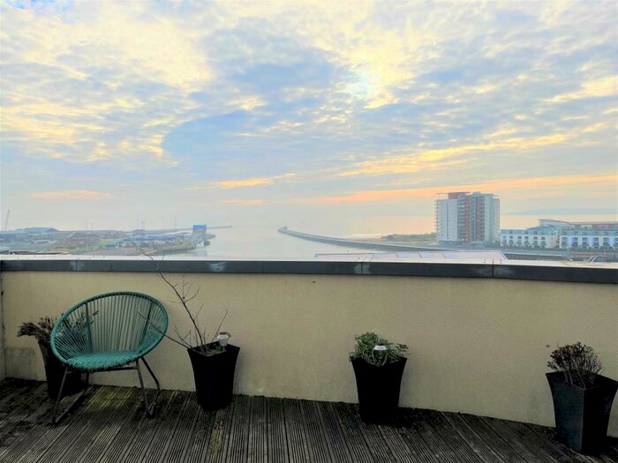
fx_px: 464
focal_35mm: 26
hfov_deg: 67.3
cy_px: 232
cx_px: 309
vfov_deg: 53.1
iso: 50
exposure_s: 1/3745
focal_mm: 5.1
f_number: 1.6
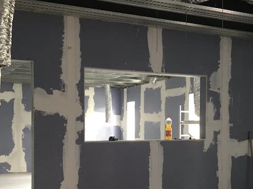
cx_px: 114
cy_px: 133
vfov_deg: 30.5
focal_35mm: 47
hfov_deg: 40.4
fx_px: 343
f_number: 1.8
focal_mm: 3.99
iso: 100
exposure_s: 1/6
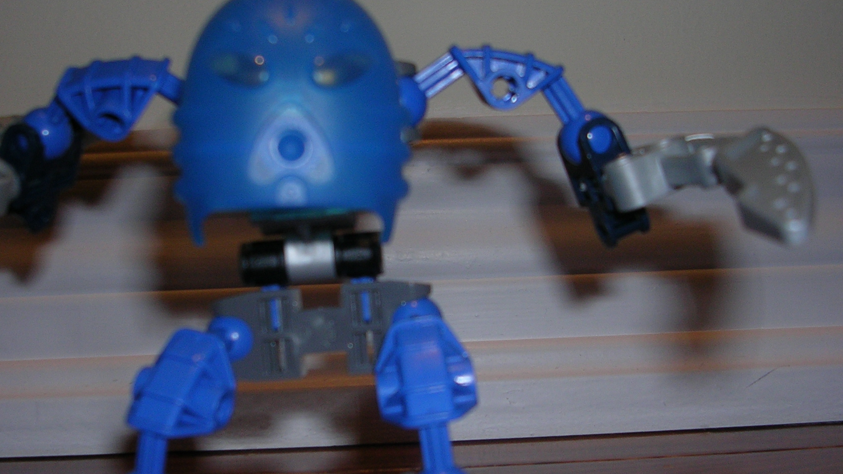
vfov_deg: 23.9
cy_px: 294
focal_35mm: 50
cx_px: 413
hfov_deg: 41.3
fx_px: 1118
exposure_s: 1/60.1
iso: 50
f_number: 2.8
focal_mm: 5.8
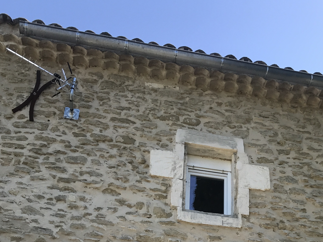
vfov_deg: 25.0
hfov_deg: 35.9
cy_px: 286
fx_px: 495
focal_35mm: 53
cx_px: 204
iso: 20
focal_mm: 3.99
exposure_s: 1/879
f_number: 1.8
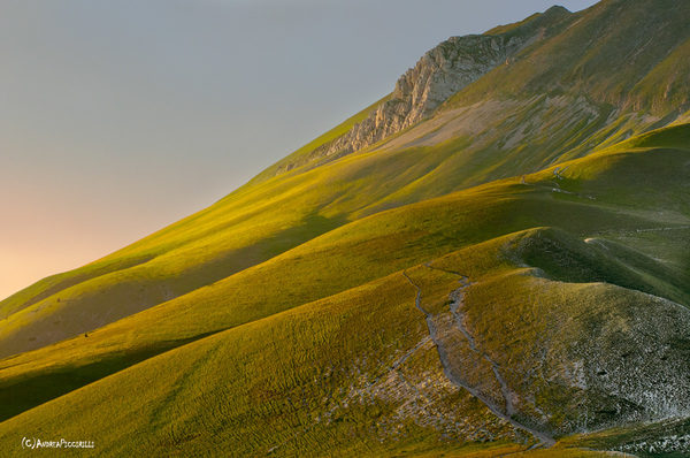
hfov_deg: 17.1
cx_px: 345
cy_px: 229
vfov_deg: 11.4
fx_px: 2296
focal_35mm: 120
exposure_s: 1/60
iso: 200
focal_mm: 80
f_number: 5.6
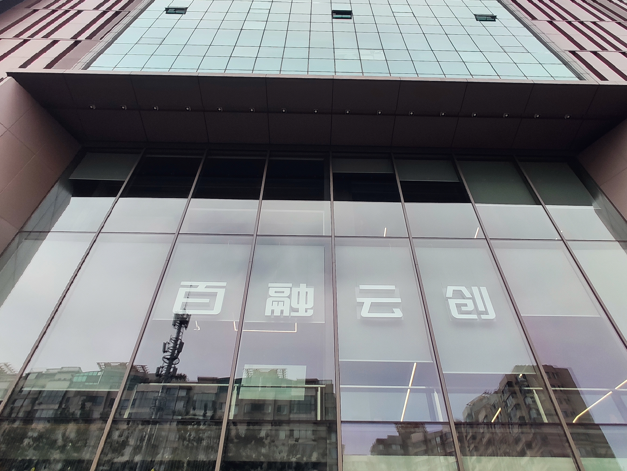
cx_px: 314
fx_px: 417
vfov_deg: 58.9
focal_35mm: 23
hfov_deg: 73.9
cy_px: 236
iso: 100
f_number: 2.2
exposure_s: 1/705
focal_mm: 2.25
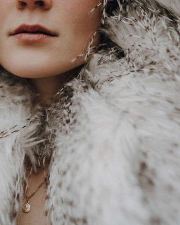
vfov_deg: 28.8
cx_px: 38
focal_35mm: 64
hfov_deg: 23.5
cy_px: 38
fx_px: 427
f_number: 1.8
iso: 100
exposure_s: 1/250
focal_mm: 35
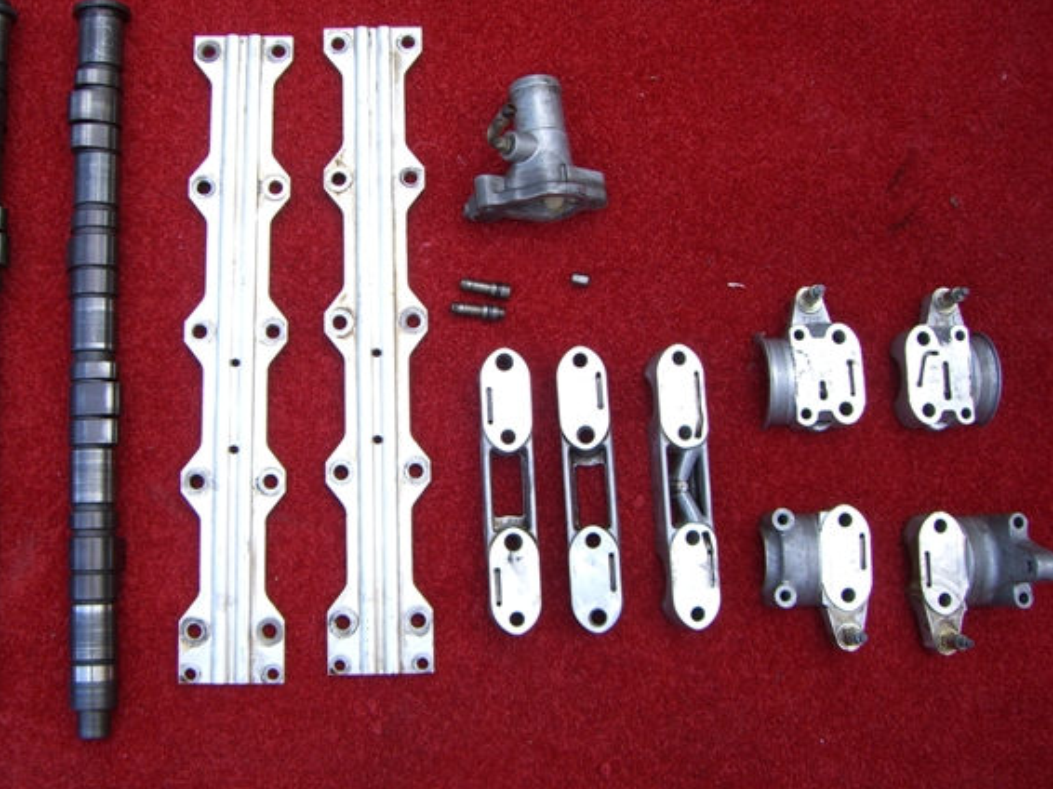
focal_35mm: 43
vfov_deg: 33.6
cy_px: 387
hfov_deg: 43.8
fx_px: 1307
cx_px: 487
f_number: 2.7
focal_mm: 6.2
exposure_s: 1/320
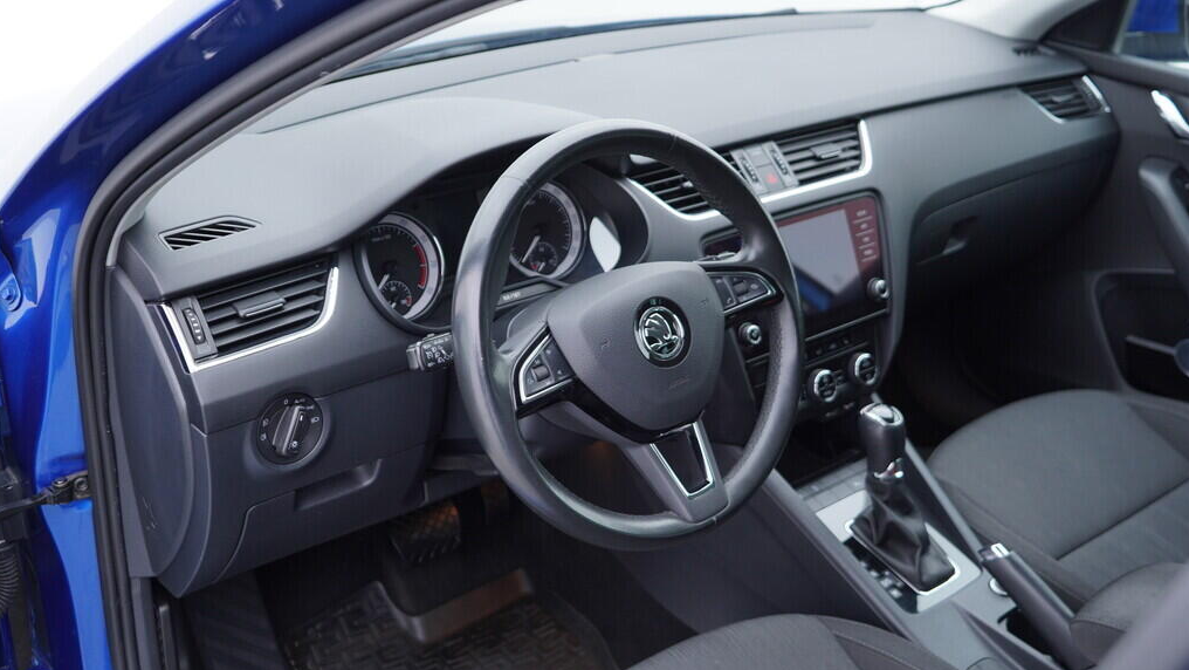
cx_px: 593
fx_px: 1198
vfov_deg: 31.2
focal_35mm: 38
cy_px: 363
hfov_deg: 52.8
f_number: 2.8
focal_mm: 24
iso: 160
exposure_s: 1/40
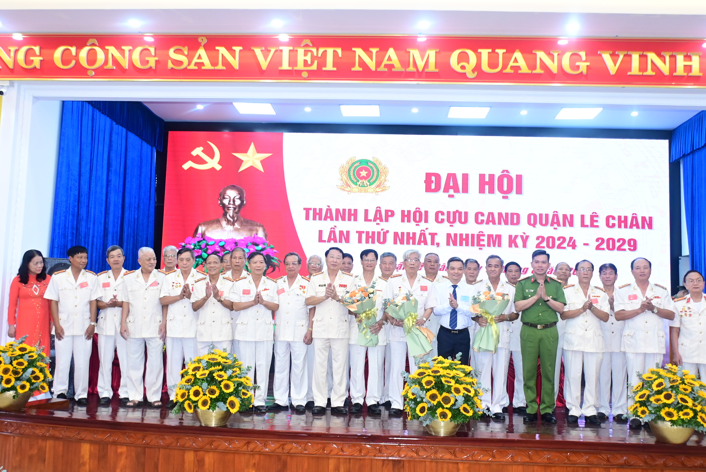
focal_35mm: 36
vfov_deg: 36.9
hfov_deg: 53.1
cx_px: 353
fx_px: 707
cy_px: 236
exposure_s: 1/200
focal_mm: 24
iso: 2500
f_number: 5.6
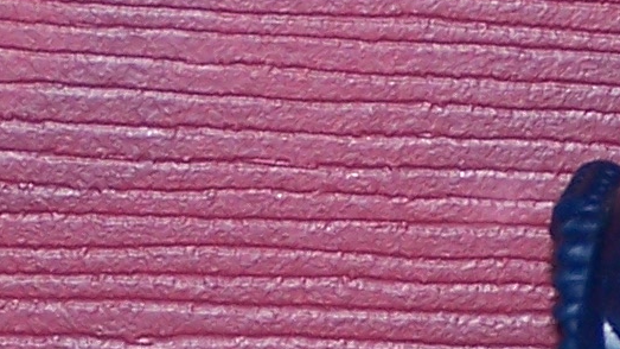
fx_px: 7232
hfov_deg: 4.9
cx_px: 934
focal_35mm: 440
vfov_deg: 2.7
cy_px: 808
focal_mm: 13.7
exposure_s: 1/90
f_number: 3.2
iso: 80
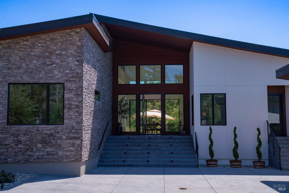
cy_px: 96
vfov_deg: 29.2
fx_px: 369
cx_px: 144
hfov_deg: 42.7
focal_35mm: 46
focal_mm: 46
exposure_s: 1/125
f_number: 9
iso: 100
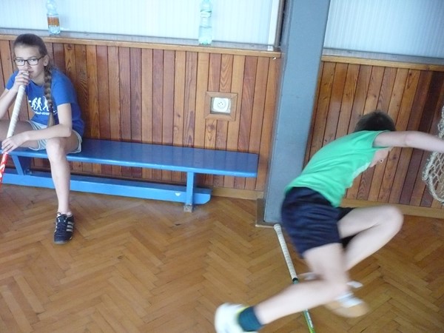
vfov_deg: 39.7
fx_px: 462
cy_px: 166
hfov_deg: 51.4
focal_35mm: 36
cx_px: 222
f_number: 2.9
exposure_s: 1/80
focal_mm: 6
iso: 800
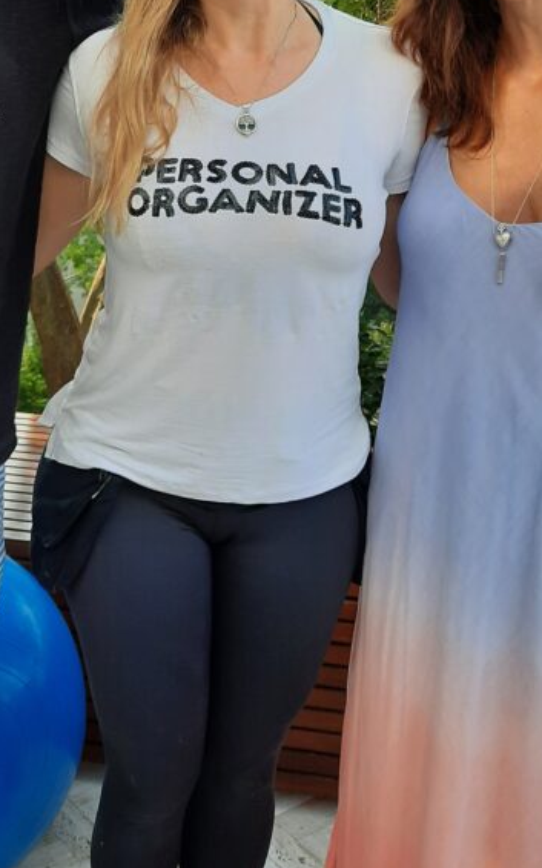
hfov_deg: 26.7
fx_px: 1135
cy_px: 270
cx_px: 166
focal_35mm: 48
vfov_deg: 41.2
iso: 32
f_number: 2
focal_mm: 4.6
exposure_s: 1/159
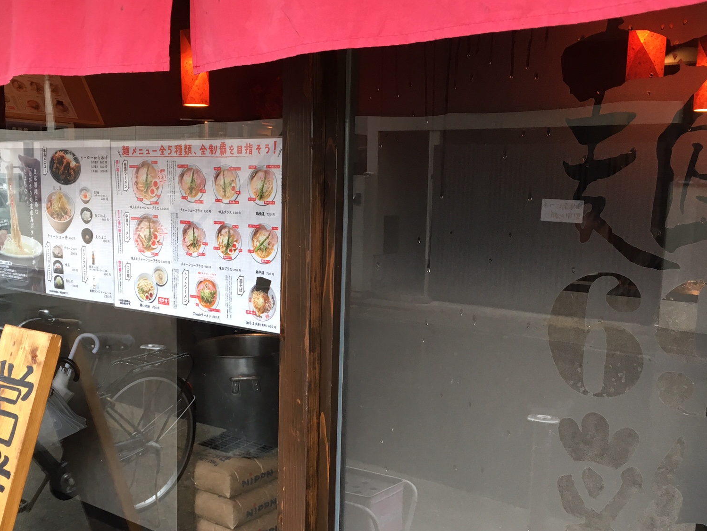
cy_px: 307
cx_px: 323
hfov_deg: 47.8
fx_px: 796
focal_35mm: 39
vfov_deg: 36.7
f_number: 2.2
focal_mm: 4.15
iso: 25
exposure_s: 1/30
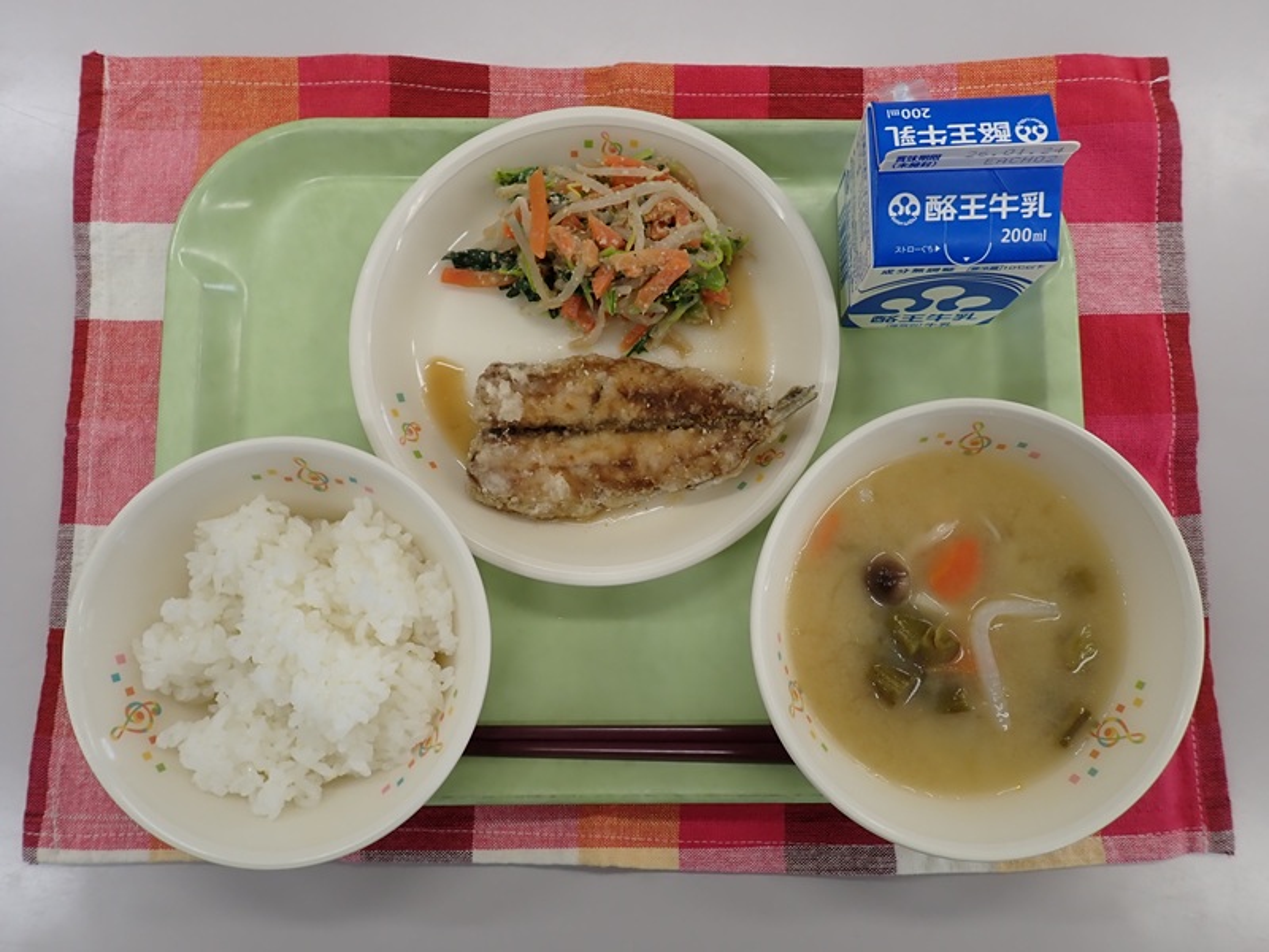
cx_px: 634
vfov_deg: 54.9
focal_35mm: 25
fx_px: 916
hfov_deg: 69.4
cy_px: 476
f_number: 2.8
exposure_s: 1/80
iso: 100
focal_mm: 4.5
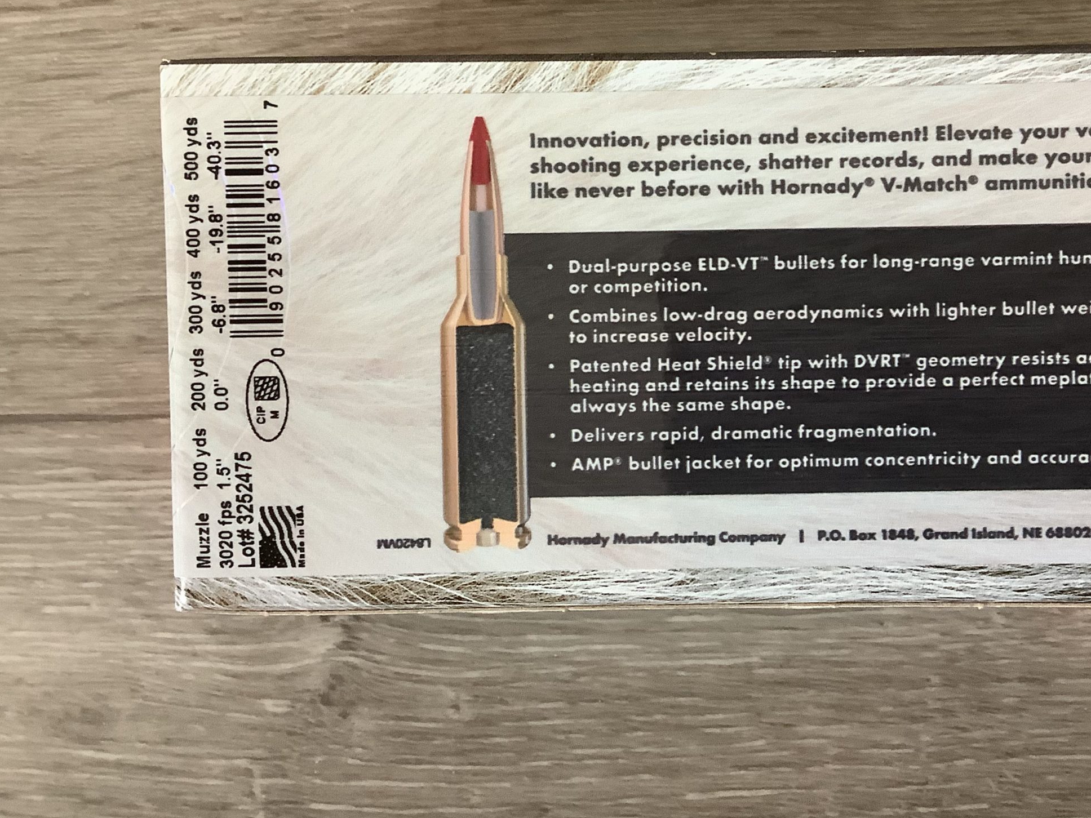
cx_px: 718
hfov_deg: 45.2
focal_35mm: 41
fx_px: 1292
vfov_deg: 35.0
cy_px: 325
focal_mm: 3.3
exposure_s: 1/60
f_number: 2.4
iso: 250
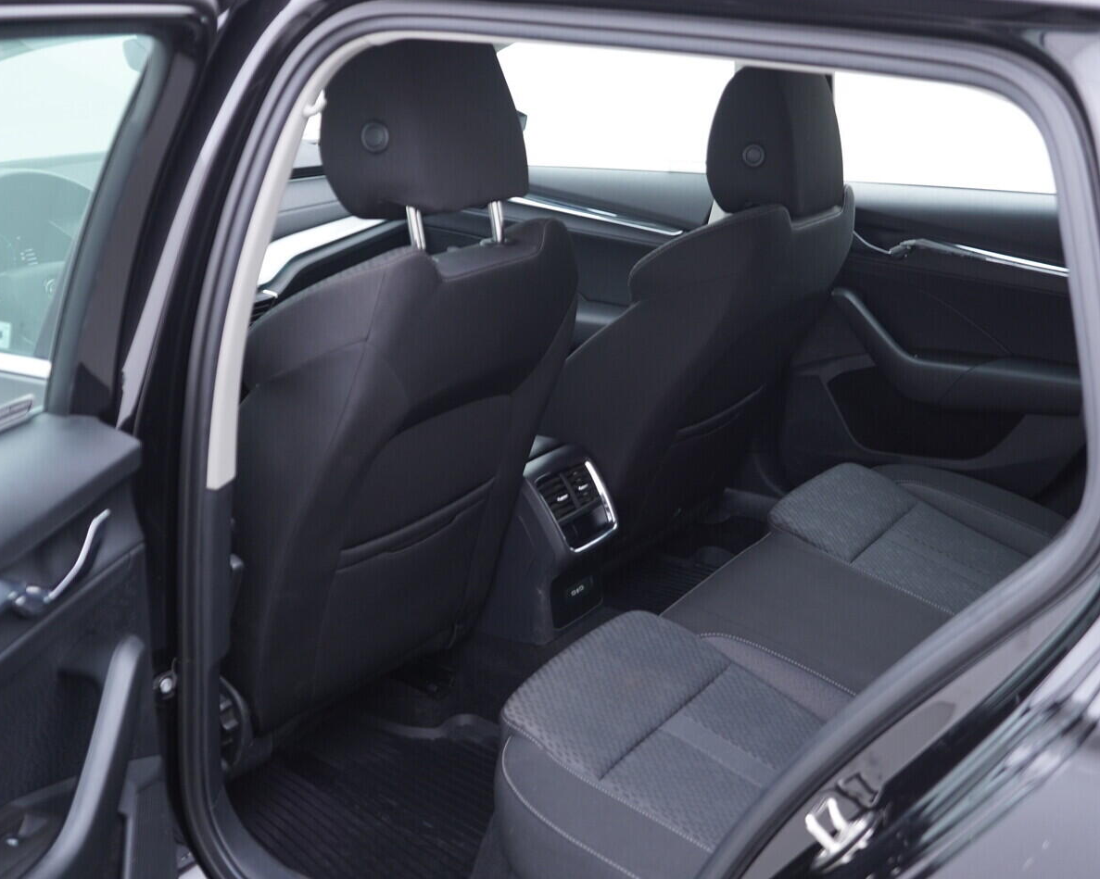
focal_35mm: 41
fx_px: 1334
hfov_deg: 44.7
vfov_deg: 36.5
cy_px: 442
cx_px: 612
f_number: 2.8
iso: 250
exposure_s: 1/40
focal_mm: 24
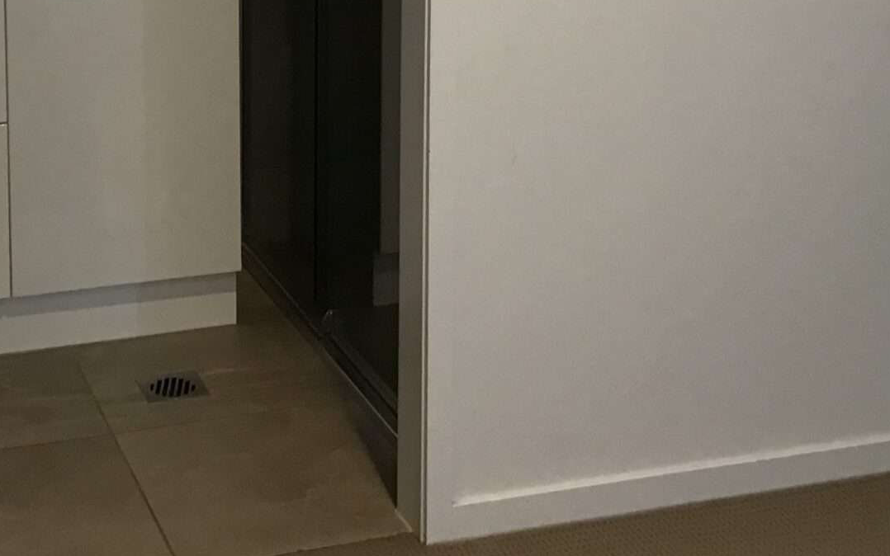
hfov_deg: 26.2
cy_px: -181
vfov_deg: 15.8
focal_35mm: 78
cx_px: 247
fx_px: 1892
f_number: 2.4
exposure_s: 1/33
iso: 125
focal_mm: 3.3
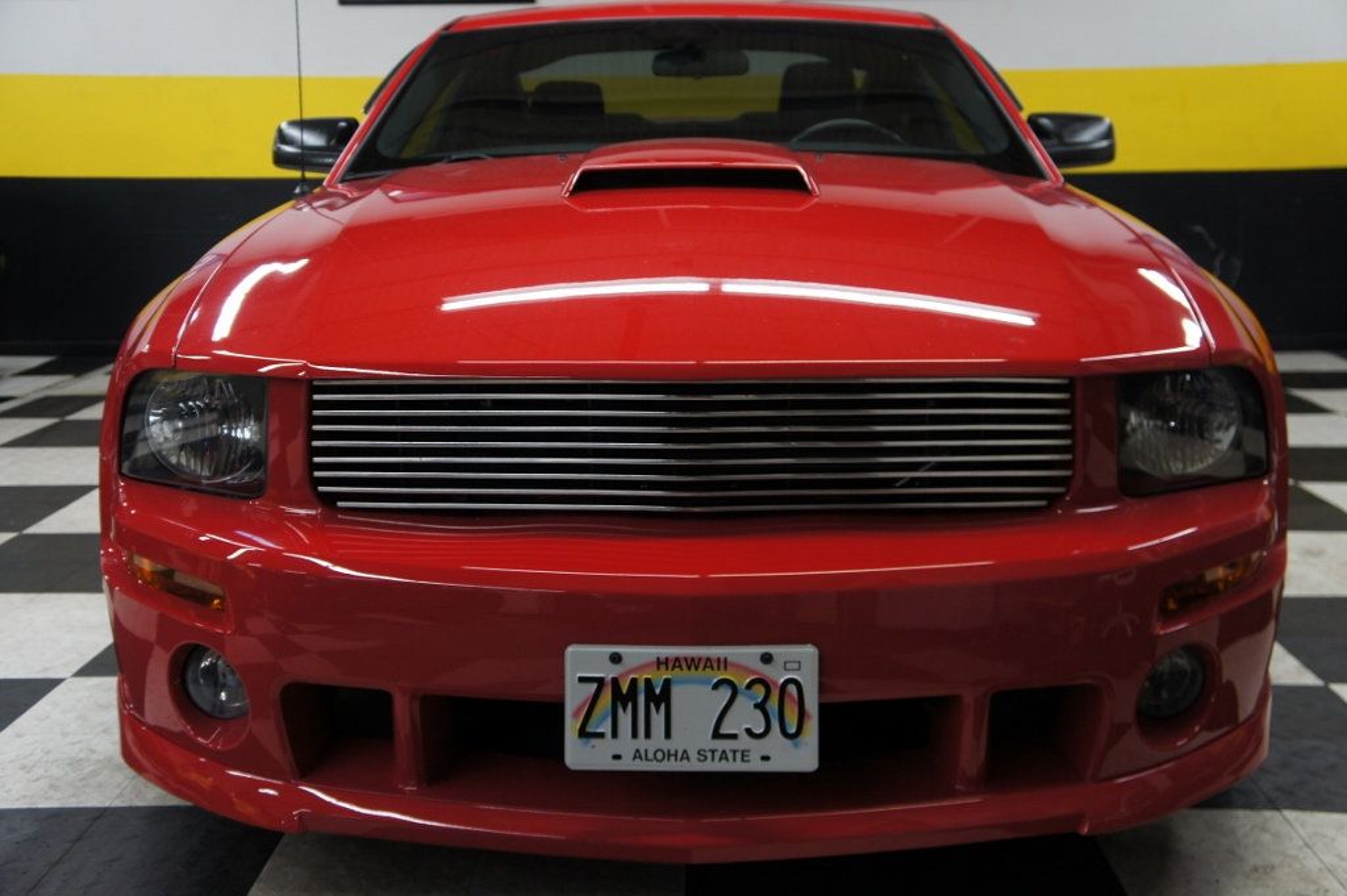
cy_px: 448
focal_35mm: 40
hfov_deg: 48.0
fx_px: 1514
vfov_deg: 33.0
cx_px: 674
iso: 500
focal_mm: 27
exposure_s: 1/50
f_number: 4
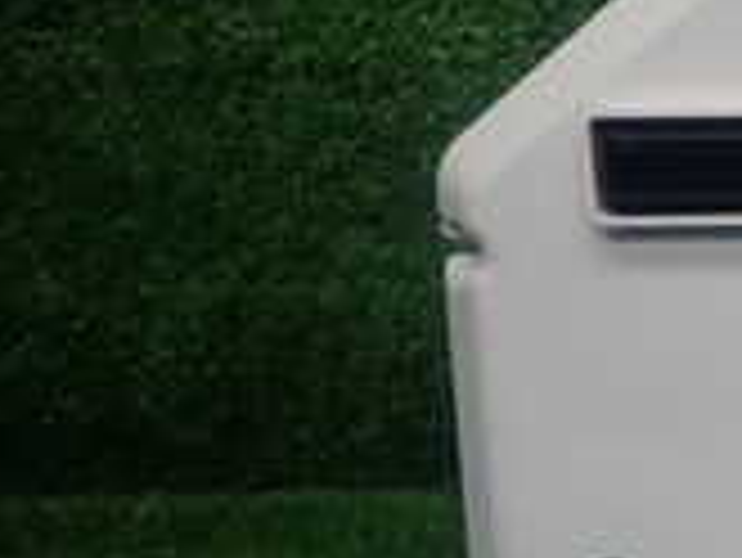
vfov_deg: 16.3
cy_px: 320
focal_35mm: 91
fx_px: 1952
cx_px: 1273
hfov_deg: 17.9
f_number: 2
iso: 100
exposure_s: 1/100
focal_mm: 4.5
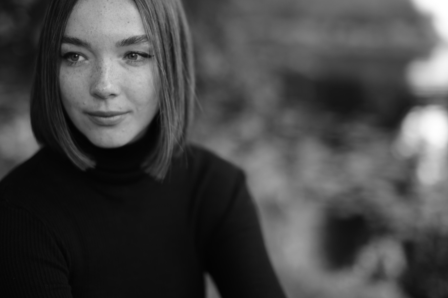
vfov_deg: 22.6
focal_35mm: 60
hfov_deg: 33.4
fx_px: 746
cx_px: 224
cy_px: 122
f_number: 1.4
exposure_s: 1/250
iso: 100
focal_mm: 50
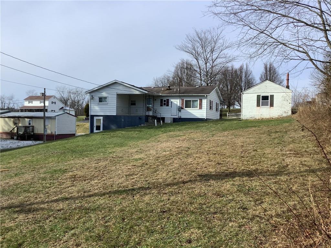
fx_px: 296
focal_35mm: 31
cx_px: 166
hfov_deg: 58.4
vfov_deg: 45.4
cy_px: 124
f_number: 2.4
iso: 25
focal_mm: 3.3
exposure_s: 1/1314
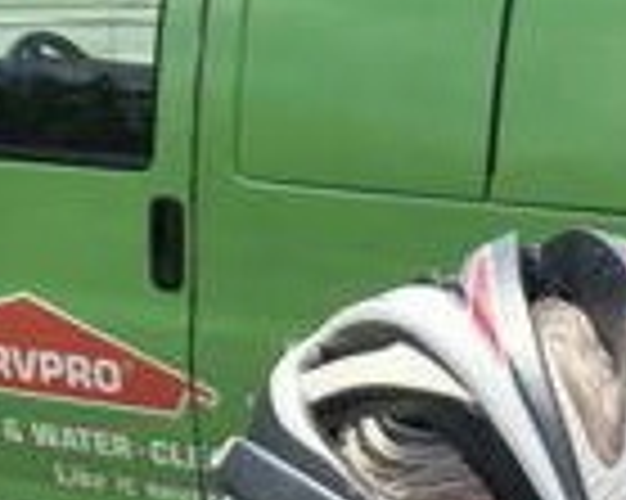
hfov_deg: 19.0
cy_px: 730
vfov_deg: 14.6
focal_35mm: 99
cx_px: 565
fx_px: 1833
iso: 20
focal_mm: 2.87
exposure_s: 1/359
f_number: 2.2
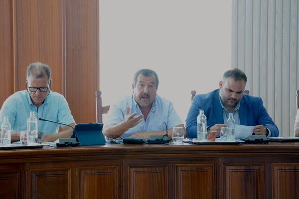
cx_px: 150
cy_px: 100
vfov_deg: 8.0
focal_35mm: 171
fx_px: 1420
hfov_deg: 12.0
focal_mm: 171
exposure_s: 1/320
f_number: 4.5
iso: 5000
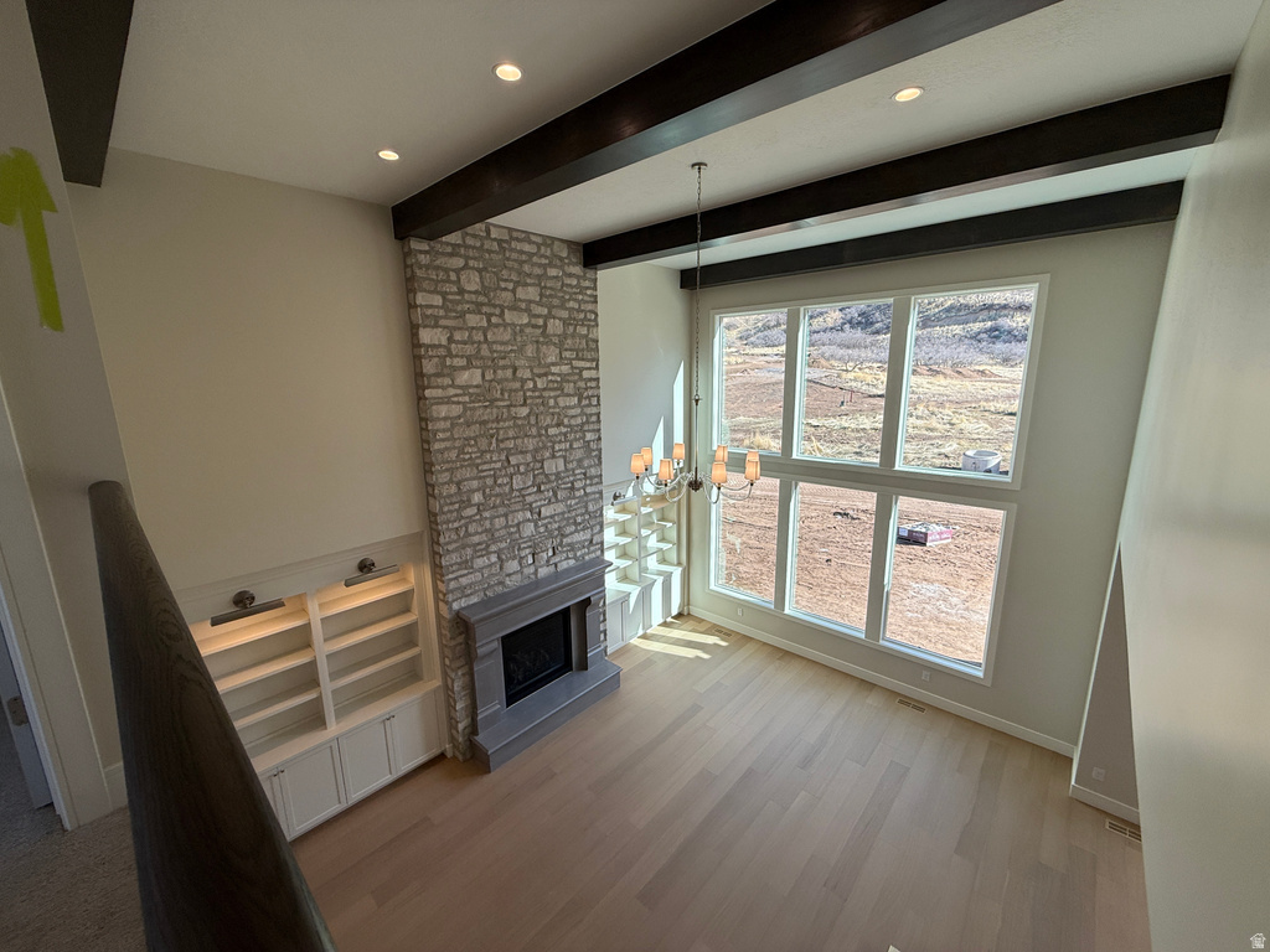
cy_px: 476
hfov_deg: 102.1
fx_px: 514
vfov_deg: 85.7
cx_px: 635
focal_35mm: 14
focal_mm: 2.22
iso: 50
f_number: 2.2
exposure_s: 1/395
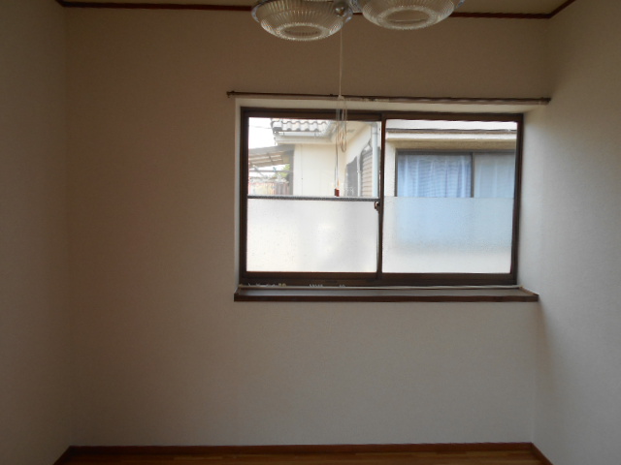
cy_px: 232
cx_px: 310
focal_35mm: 26
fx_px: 466
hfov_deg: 67.3
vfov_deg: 53.1
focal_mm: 4.6
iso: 80
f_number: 3.2
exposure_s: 1/160
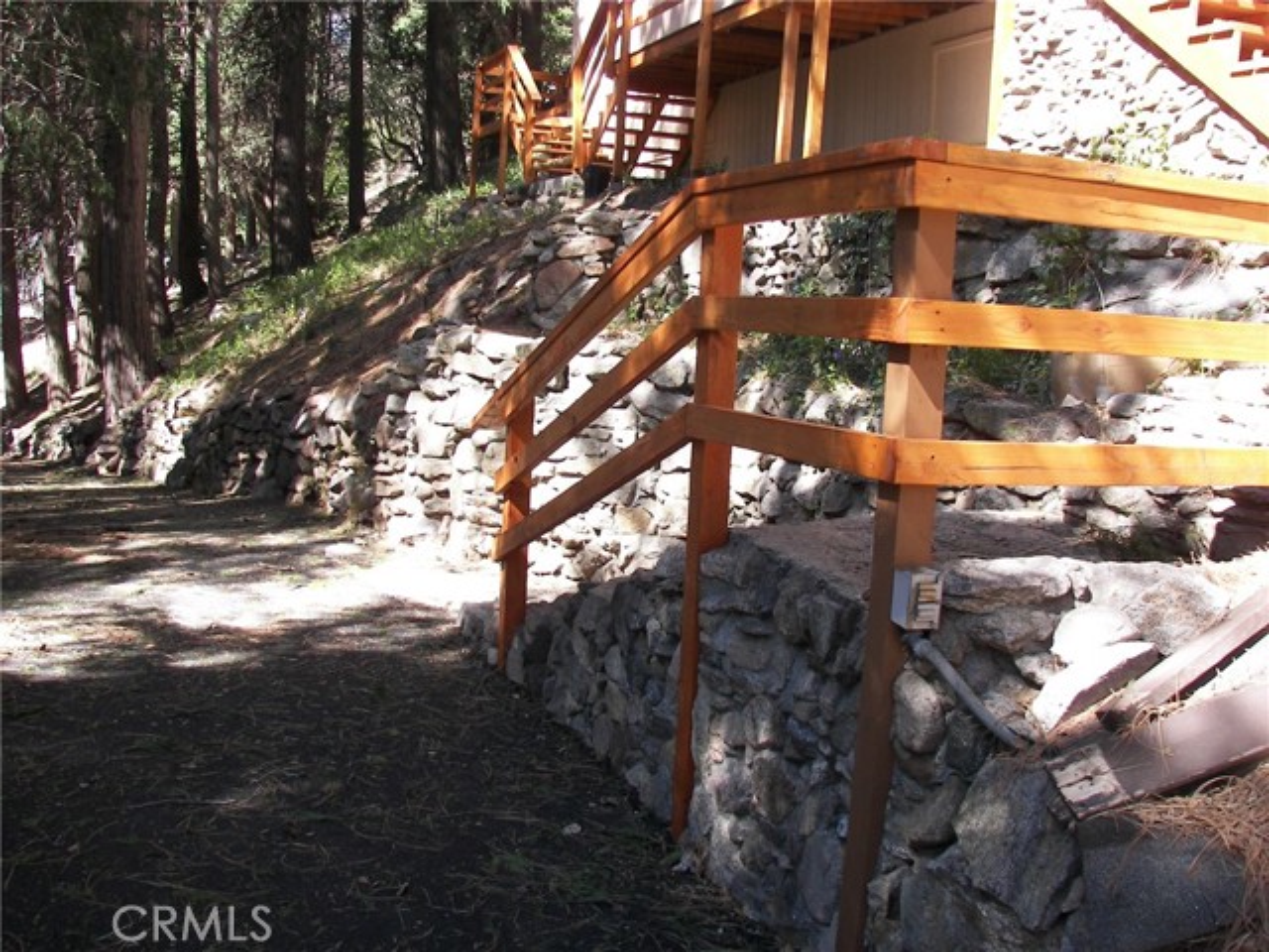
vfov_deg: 39.7
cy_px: 476
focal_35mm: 36
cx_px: 634
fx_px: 1320
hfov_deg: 51.4
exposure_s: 1/100
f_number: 2.8
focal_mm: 6
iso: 50
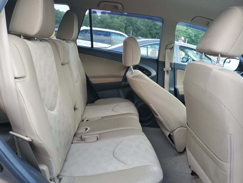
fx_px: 183
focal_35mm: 26
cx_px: 122
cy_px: 92
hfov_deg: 67.3
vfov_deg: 53.1
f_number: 1.5
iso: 50
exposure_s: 1/169
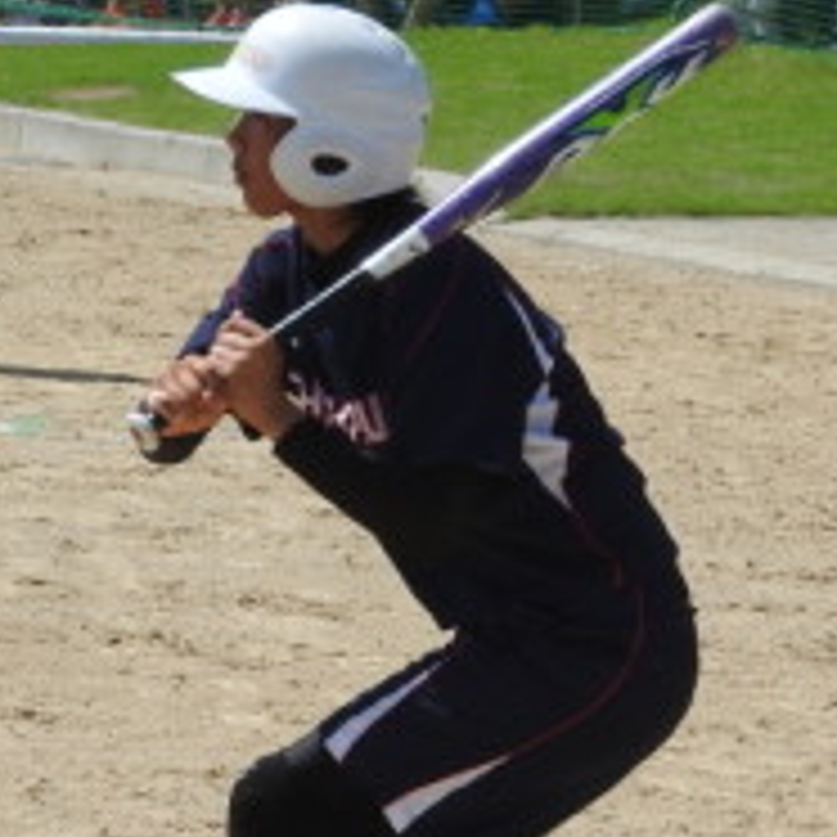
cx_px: 459
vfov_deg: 4.1
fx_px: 11681
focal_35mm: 427
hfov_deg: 4.1
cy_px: 490
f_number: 5.2
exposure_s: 1/640
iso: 100
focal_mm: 26.9
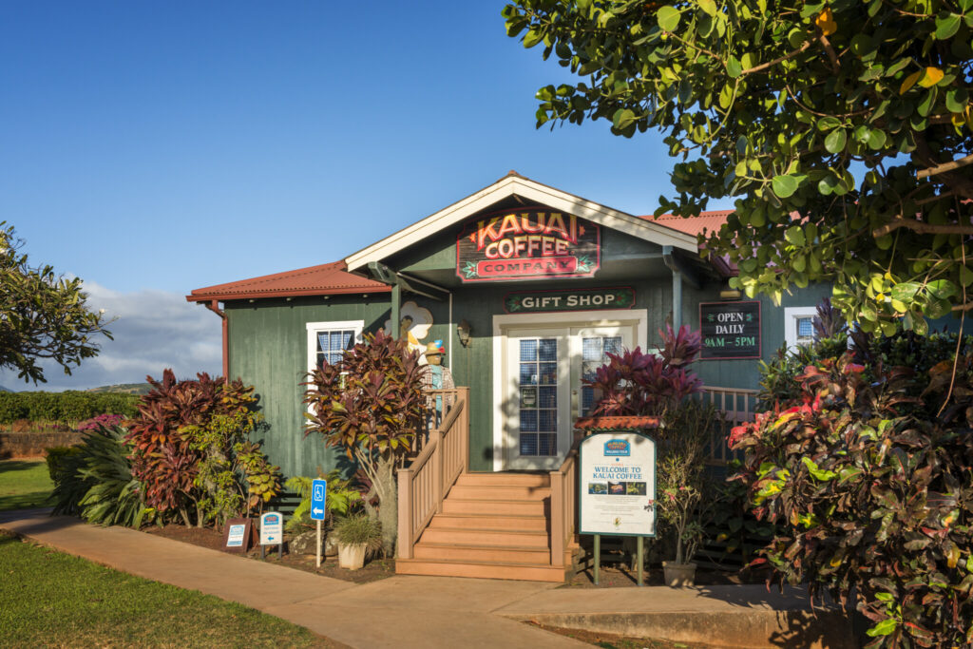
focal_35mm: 40
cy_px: 324
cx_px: 486
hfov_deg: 48.5
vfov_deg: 33.4
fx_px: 1081
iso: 400
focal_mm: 40
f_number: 9
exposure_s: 1/800
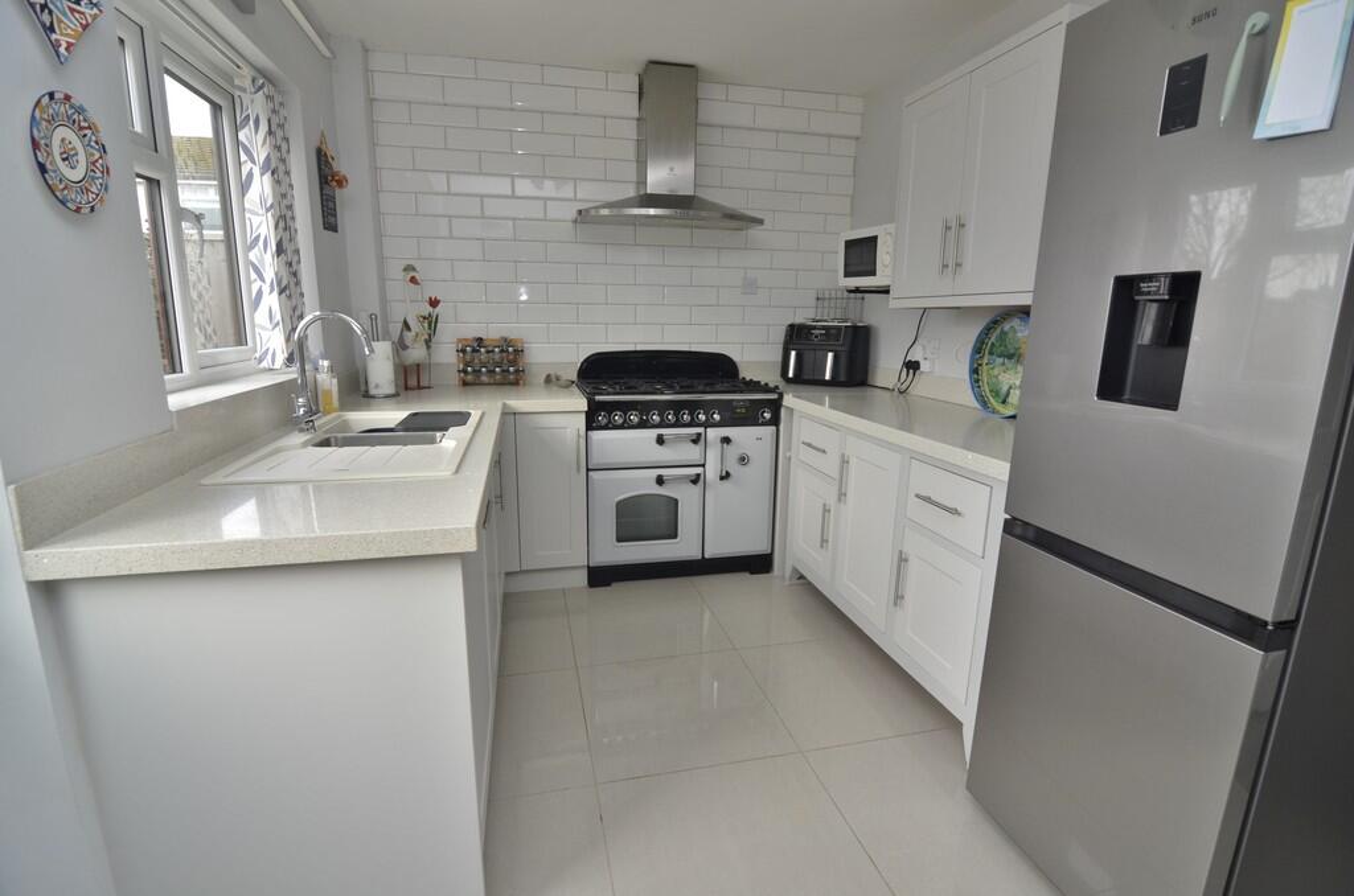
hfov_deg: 95.1
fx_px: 619
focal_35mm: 16
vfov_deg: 71.8
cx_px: 677
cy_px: 448
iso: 400
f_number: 5.6
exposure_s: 1/60
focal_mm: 11
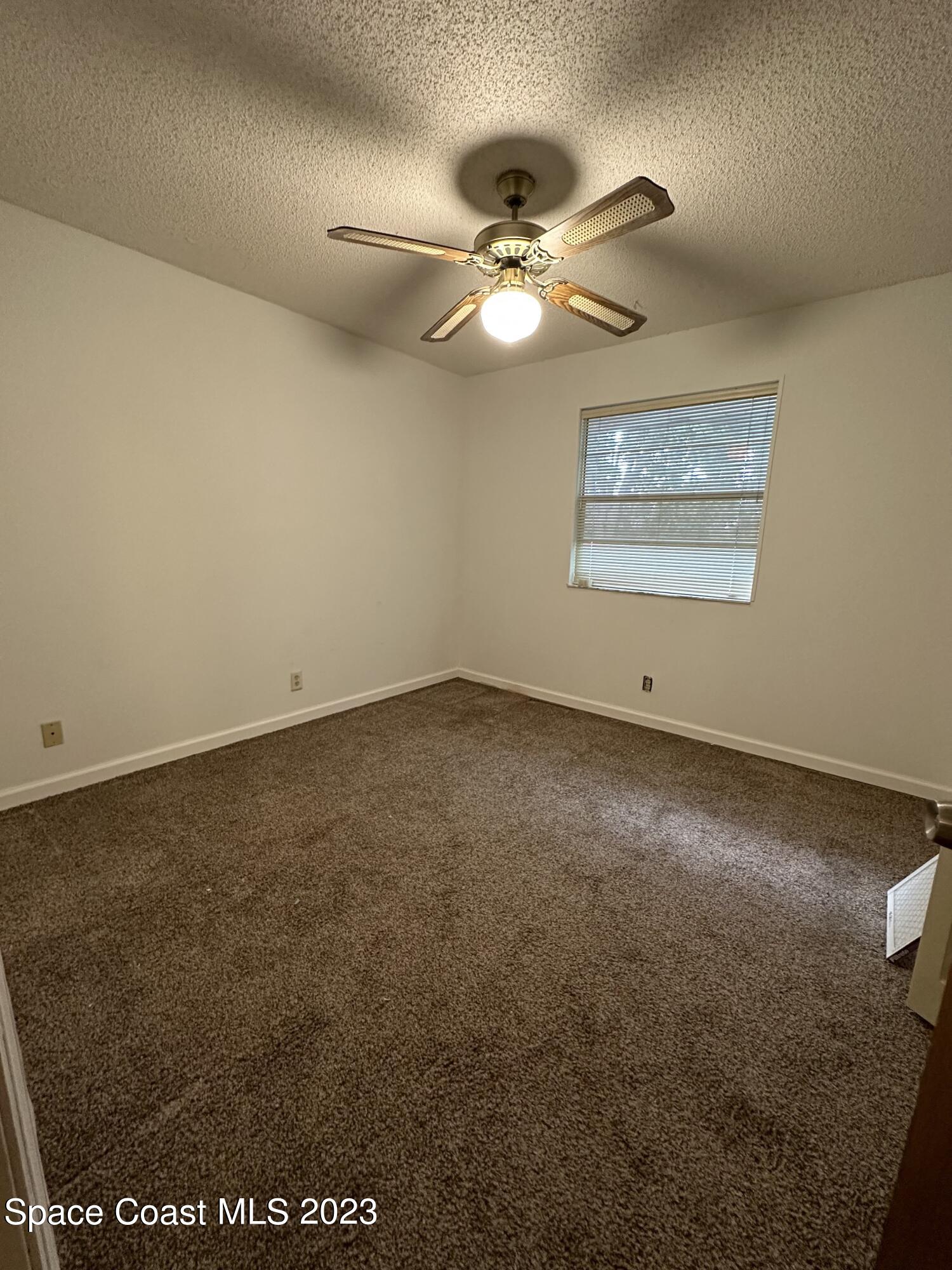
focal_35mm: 14
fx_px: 513
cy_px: 635
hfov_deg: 85.7
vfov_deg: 102.1
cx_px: 476
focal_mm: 2.22
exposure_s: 1/60
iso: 500
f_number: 2.2
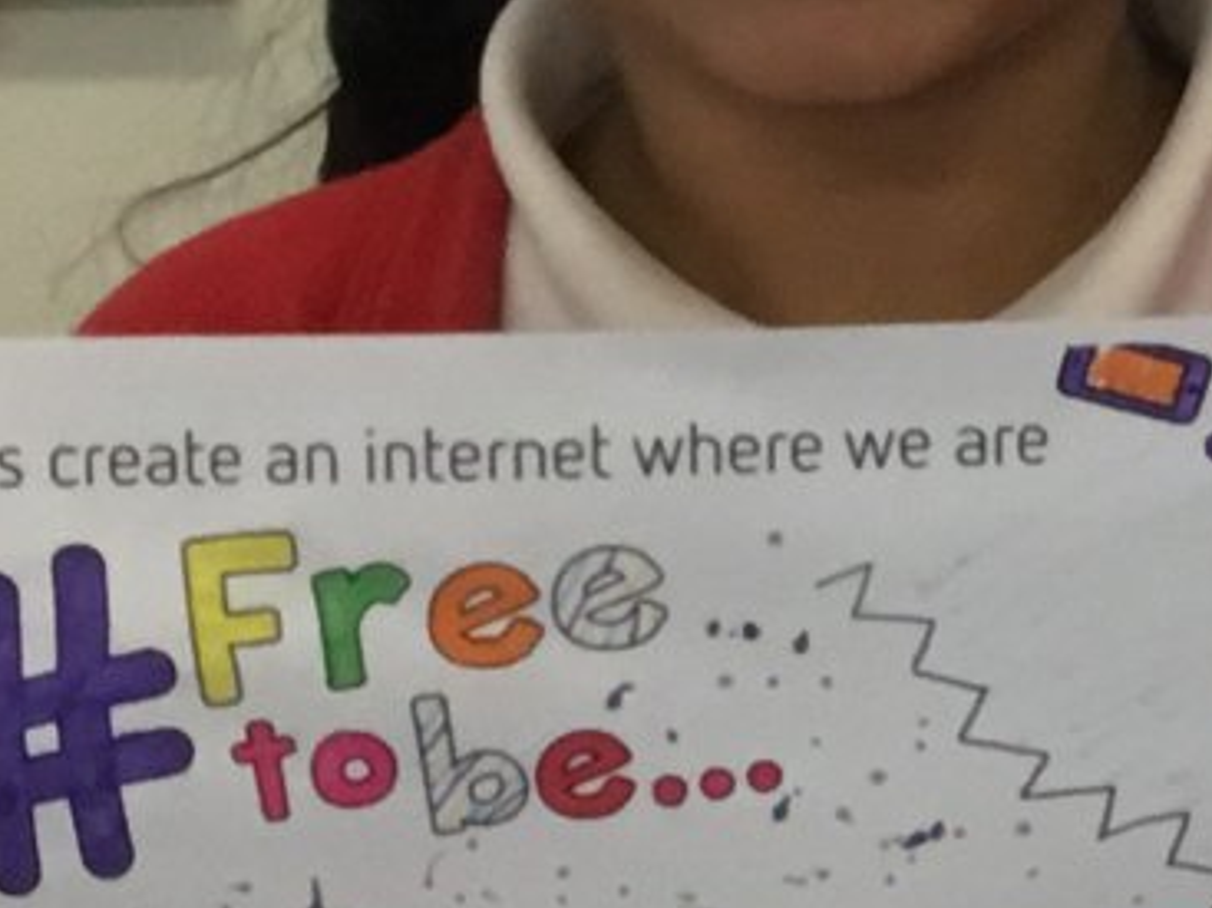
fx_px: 6055
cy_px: -218
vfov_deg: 8.5
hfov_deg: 10.3
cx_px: 2632
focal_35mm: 173
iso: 125
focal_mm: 3.3
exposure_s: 1/33
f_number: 2.4
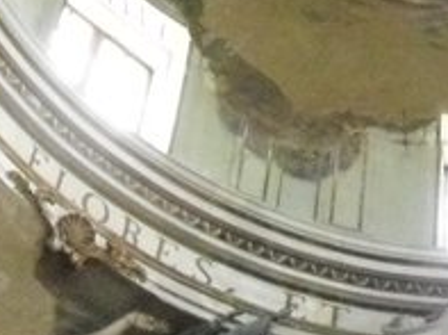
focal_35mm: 198
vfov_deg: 7.1
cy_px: -451
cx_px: 512
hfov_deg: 9.9
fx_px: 2558
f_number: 2.8
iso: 800
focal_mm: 6.2
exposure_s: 1/60
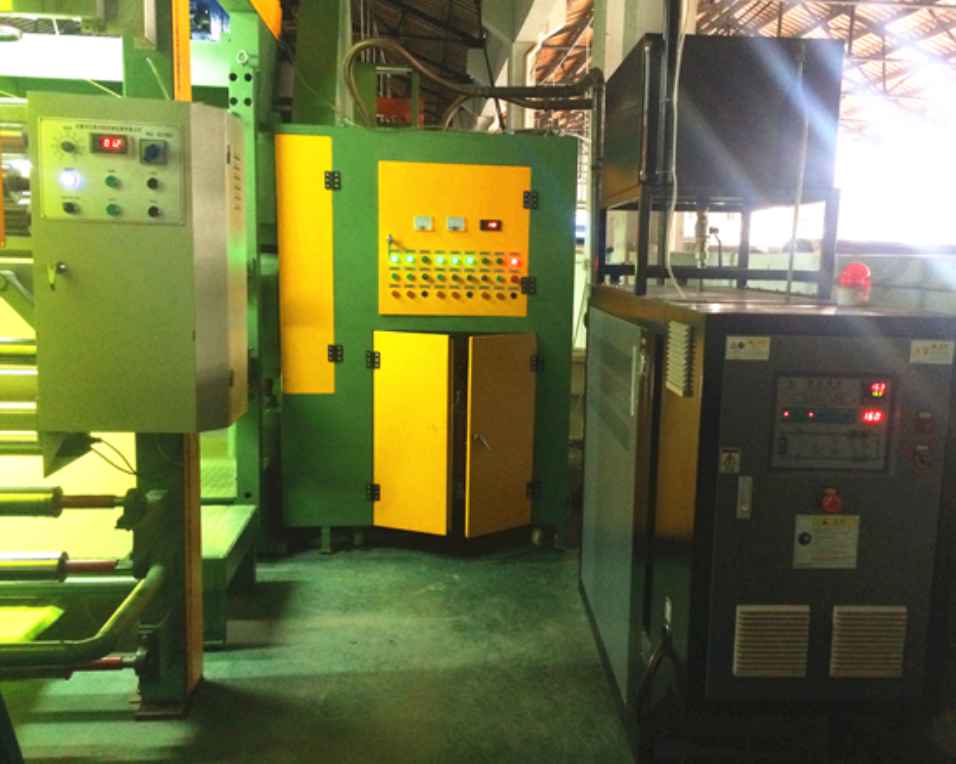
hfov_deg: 57.1
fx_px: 877
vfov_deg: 47.1
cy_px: 380
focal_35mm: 31
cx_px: 516
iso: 250
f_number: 2.2
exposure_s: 1/17
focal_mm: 4.15
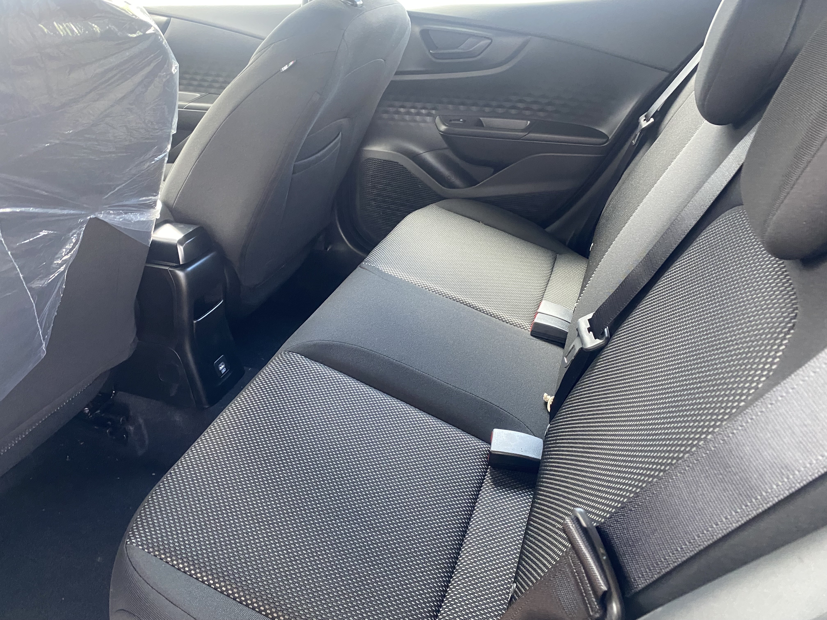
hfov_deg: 67.3
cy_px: 310
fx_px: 621
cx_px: 414
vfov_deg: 53.1
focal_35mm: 26
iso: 250
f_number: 1.8
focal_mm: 4.25
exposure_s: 1/60
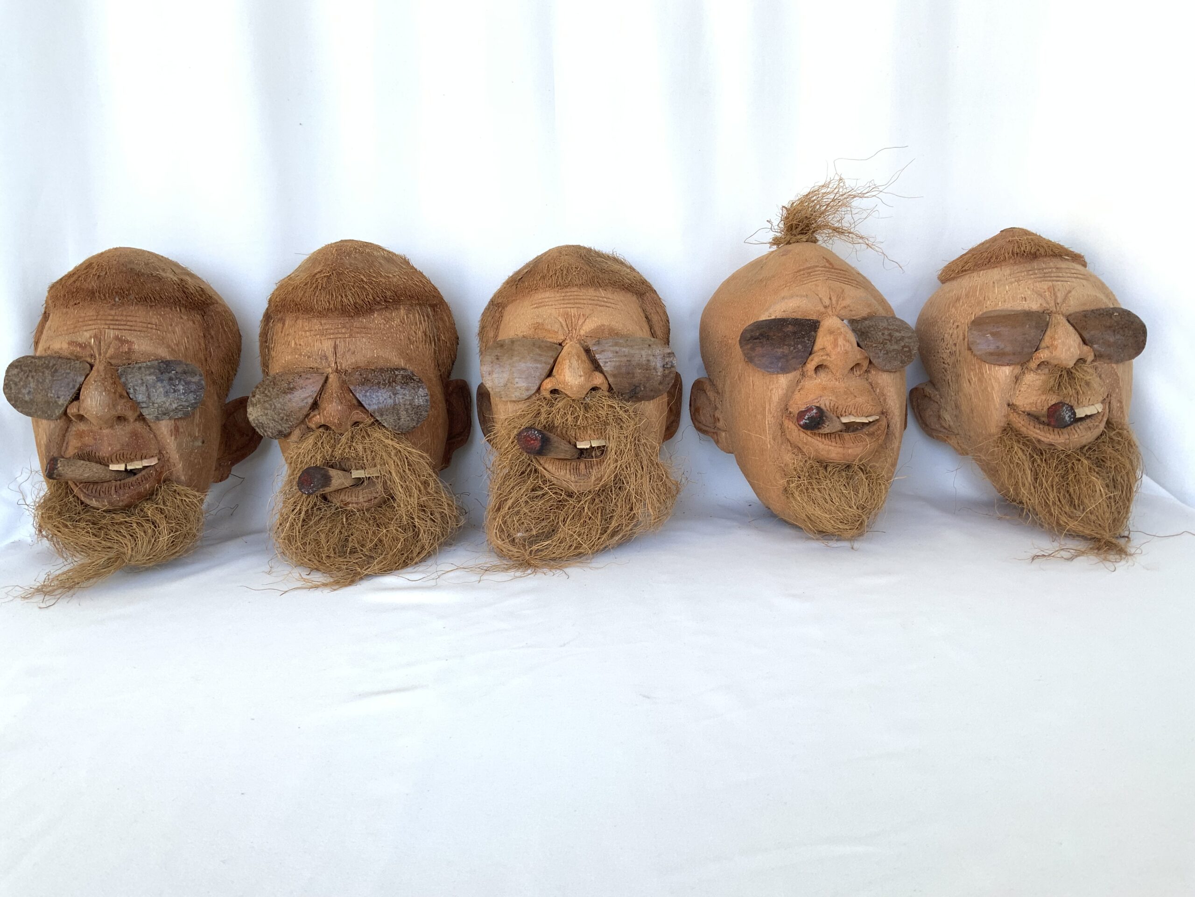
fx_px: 1001
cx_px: 598
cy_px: 448
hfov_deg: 61.7
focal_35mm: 29
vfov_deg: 48.2
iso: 25
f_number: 1.8
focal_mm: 3
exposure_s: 1/122
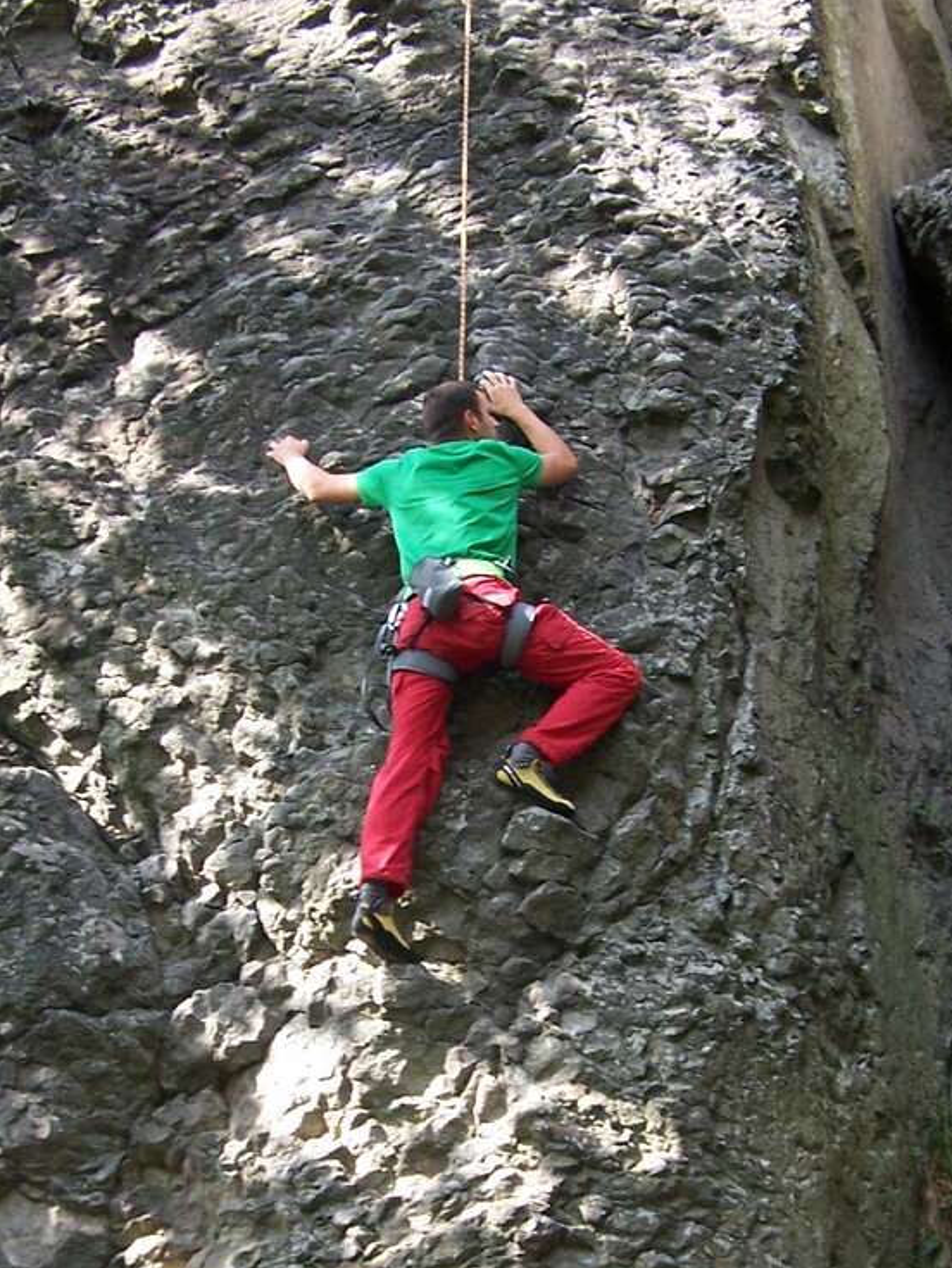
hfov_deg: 23.7
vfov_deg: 30.9
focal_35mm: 62
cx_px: 443
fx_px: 2272
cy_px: 883
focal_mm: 6.3
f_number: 2.8
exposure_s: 1/250
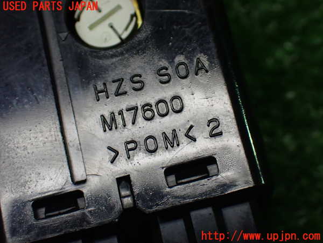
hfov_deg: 25.3
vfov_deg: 19.1
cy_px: 122
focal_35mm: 77
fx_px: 718
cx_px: 162
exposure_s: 1/125
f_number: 4.1
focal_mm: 13.65
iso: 800
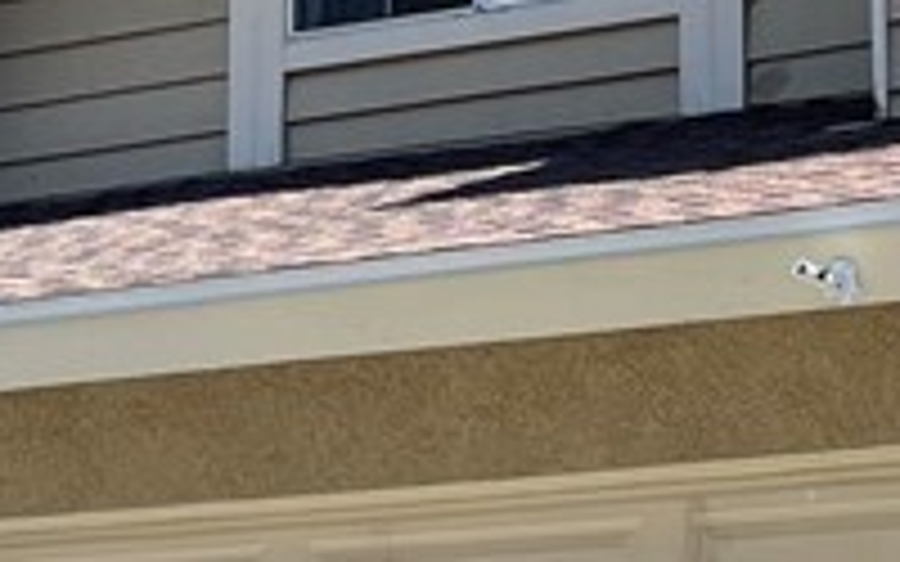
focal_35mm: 136
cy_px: 355
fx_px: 3336
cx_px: 1282
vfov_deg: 9.6
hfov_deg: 14.5
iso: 32
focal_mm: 5.1
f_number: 1.6
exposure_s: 1/1513
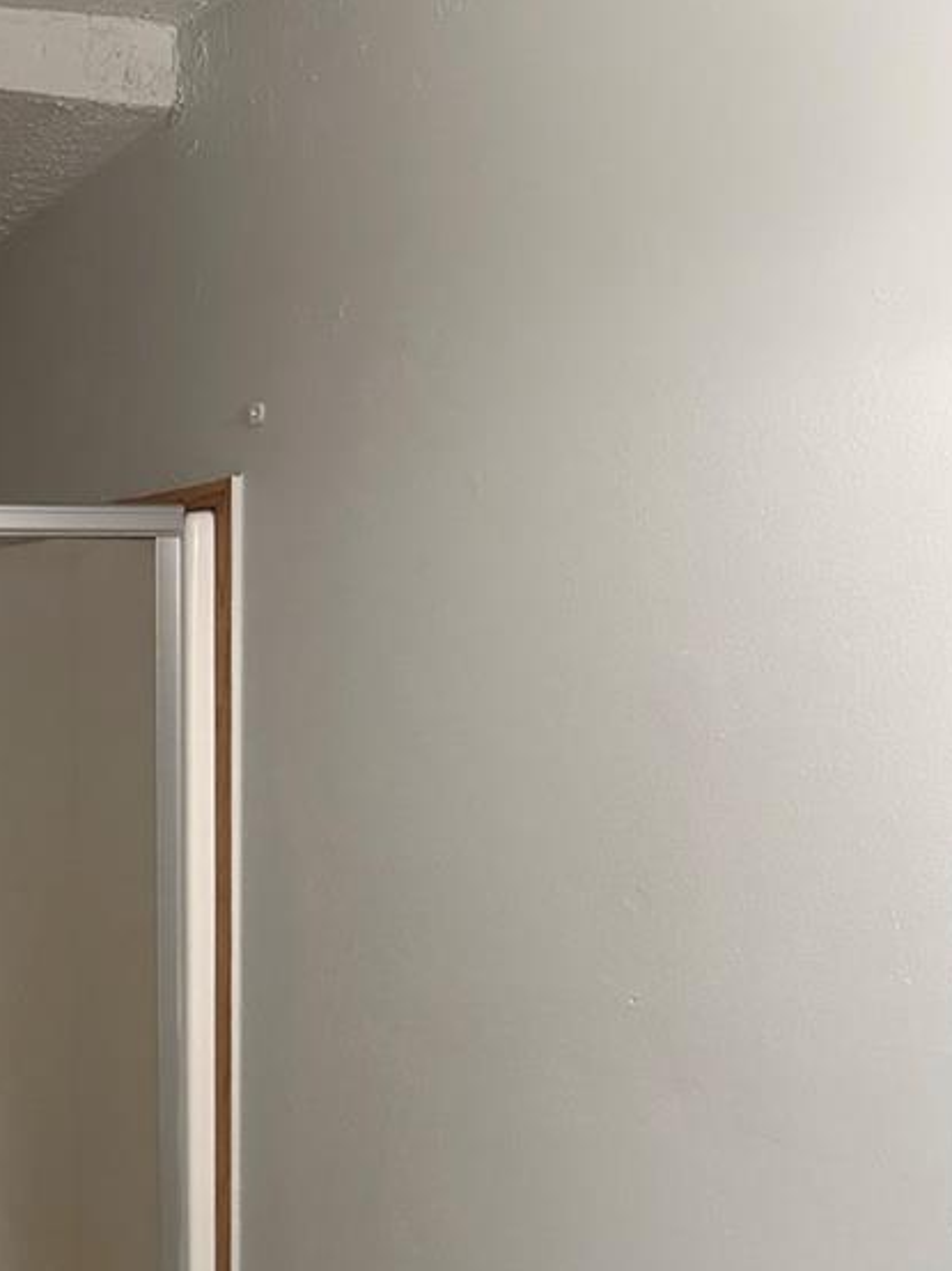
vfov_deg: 34.4
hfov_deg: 26.3
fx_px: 1908
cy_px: 1186
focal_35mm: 52
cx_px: -41
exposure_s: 1/120
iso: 125
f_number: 1.78
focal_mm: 6.86
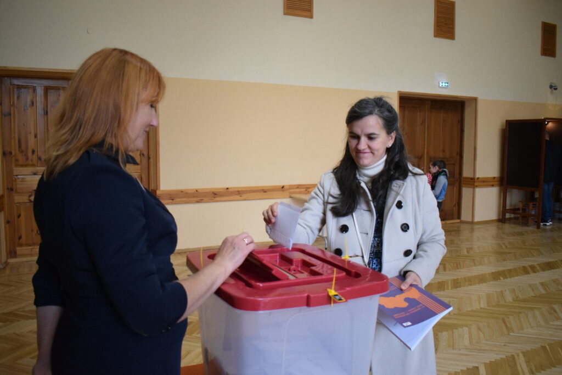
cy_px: 188
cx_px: 281
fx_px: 492
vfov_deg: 41.7
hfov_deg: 59.5
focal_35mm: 32
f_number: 3.8
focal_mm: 21
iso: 3200
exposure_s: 1/320
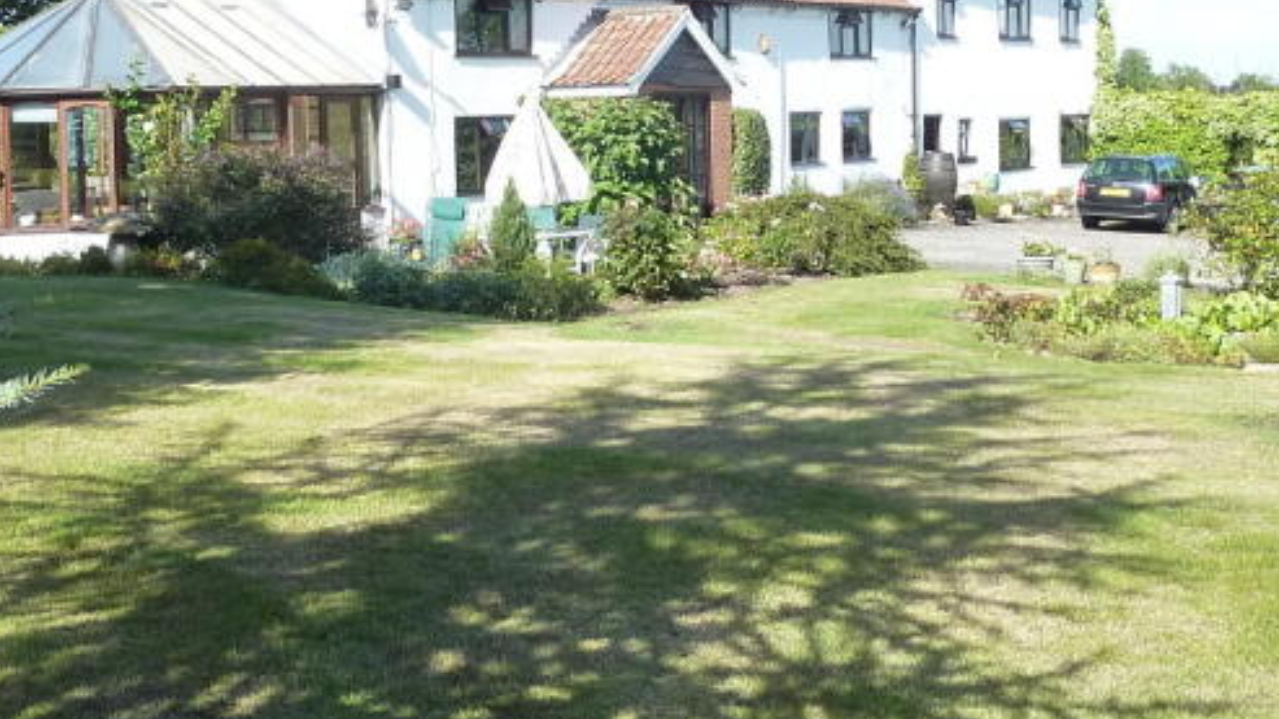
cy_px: 162
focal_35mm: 58
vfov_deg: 20.5
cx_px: 562
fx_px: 1966
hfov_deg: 36.0
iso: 160
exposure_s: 1/320
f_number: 4
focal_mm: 4.1
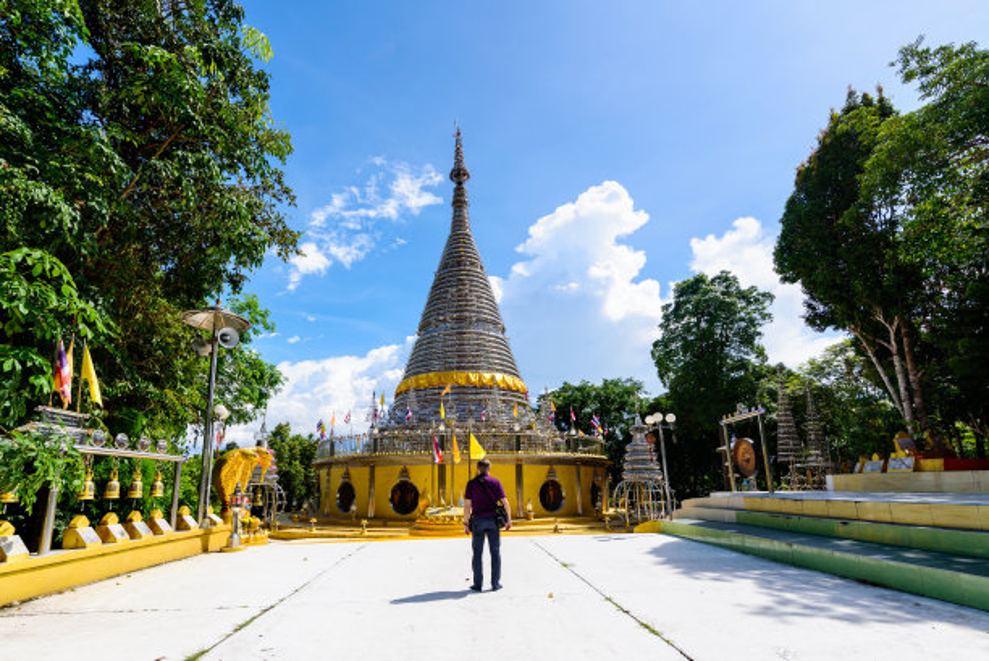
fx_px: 385
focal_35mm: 14
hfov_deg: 104.2
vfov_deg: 81.3
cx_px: 494
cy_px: 330
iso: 100
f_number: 6.3
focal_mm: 14
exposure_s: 1/800
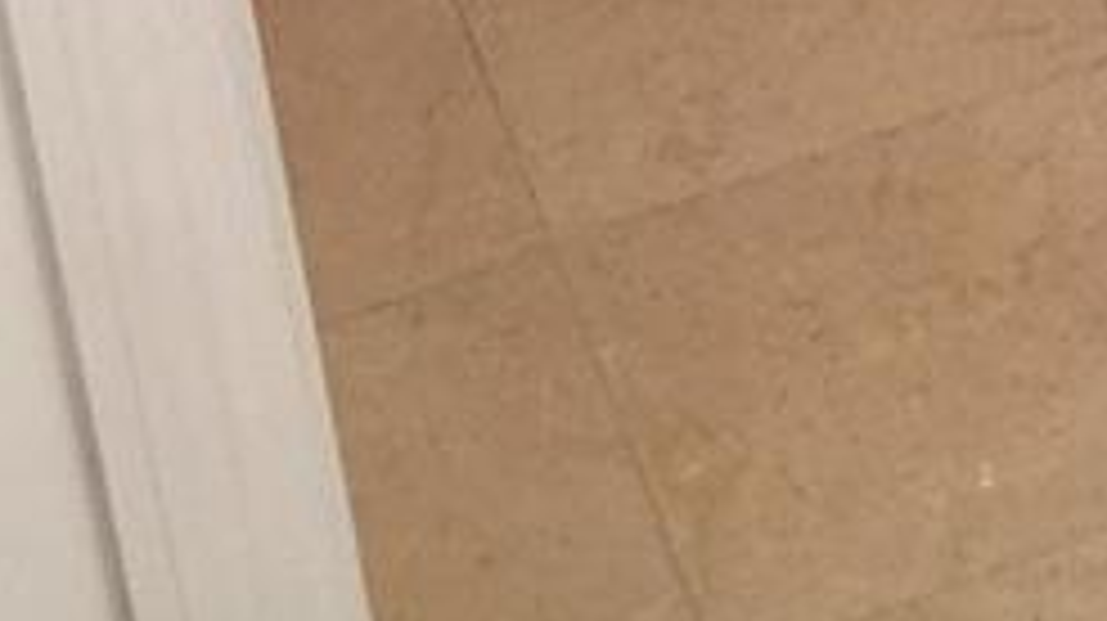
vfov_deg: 6.8
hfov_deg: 13.7
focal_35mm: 154
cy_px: -1530
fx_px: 4517
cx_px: 1228
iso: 50
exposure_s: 1/30
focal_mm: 4.15
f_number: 2.2
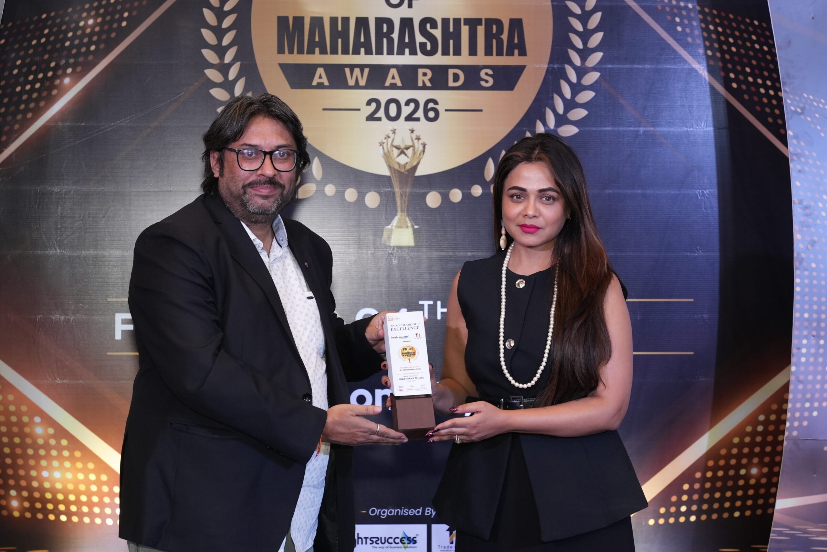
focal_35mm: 99
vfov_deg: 13.8
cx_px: 414
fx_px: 2274
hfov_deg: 20.6
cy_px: 276
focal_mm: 66.3
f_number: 5
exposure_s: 1/160
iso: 1250
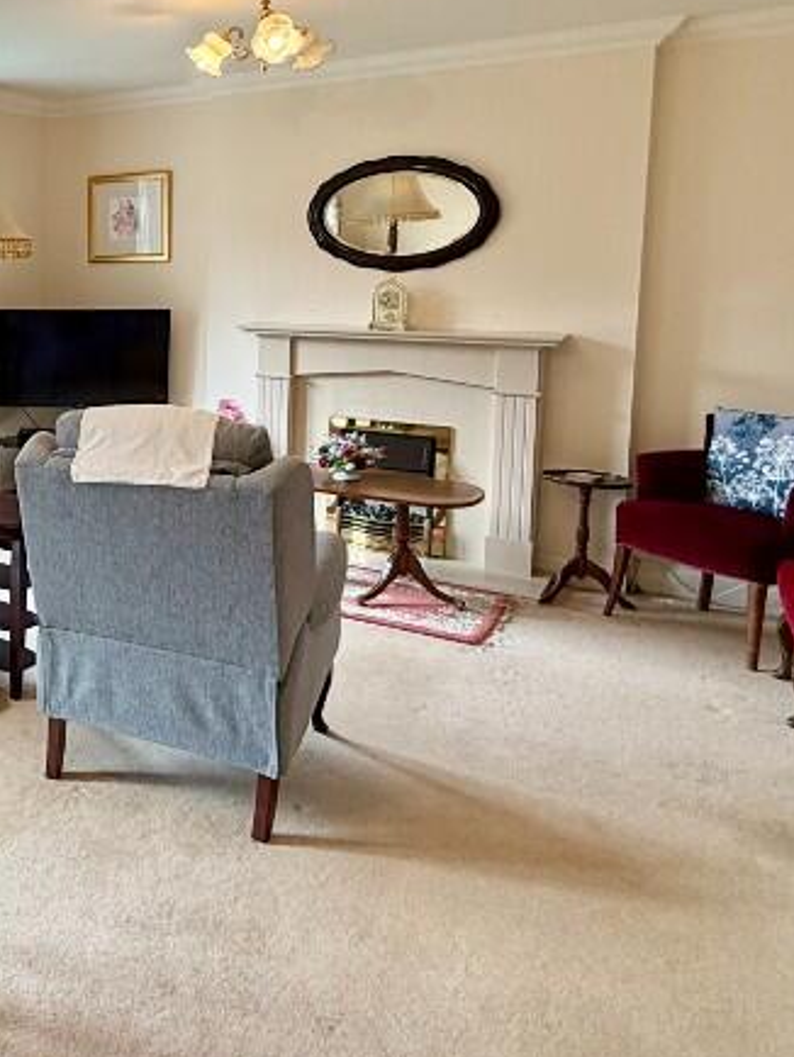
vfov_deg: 54.2
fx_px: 1008
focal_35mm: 33
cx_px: -119
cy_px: 351
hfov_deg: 35.4
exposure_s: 1/100
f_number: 2.2
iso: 80
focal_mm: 2.22
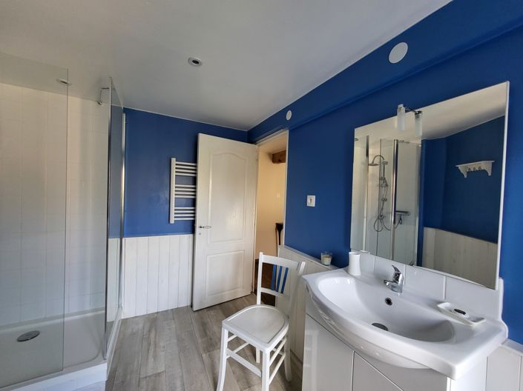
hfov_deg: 106.2
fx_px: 196
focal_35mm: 13
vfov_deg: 89.9
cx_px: 262
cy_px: 196
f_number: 2.2
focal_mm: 1.74
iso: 250
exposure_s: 1/50
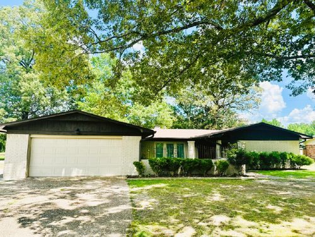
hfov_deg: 71.6
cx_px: 158
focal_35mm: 24
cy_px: 118
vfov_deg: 56.8
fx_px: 218
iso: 80
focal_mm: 6.86
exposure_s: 1/1131
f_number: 1.78
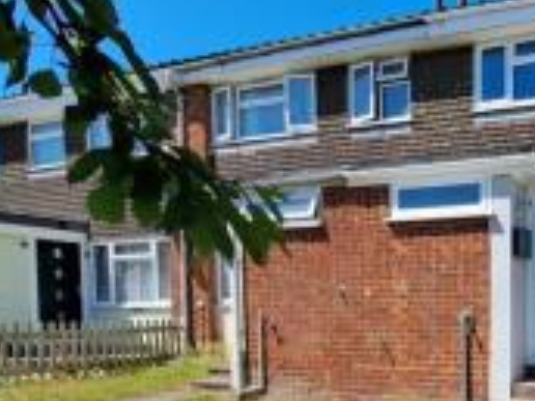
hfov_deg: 46.8
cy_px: 325
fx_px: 495
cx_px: 543
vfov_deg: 42.1
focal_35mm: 32
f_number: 2.2
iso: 50
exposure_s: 1/883
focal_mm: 1.74
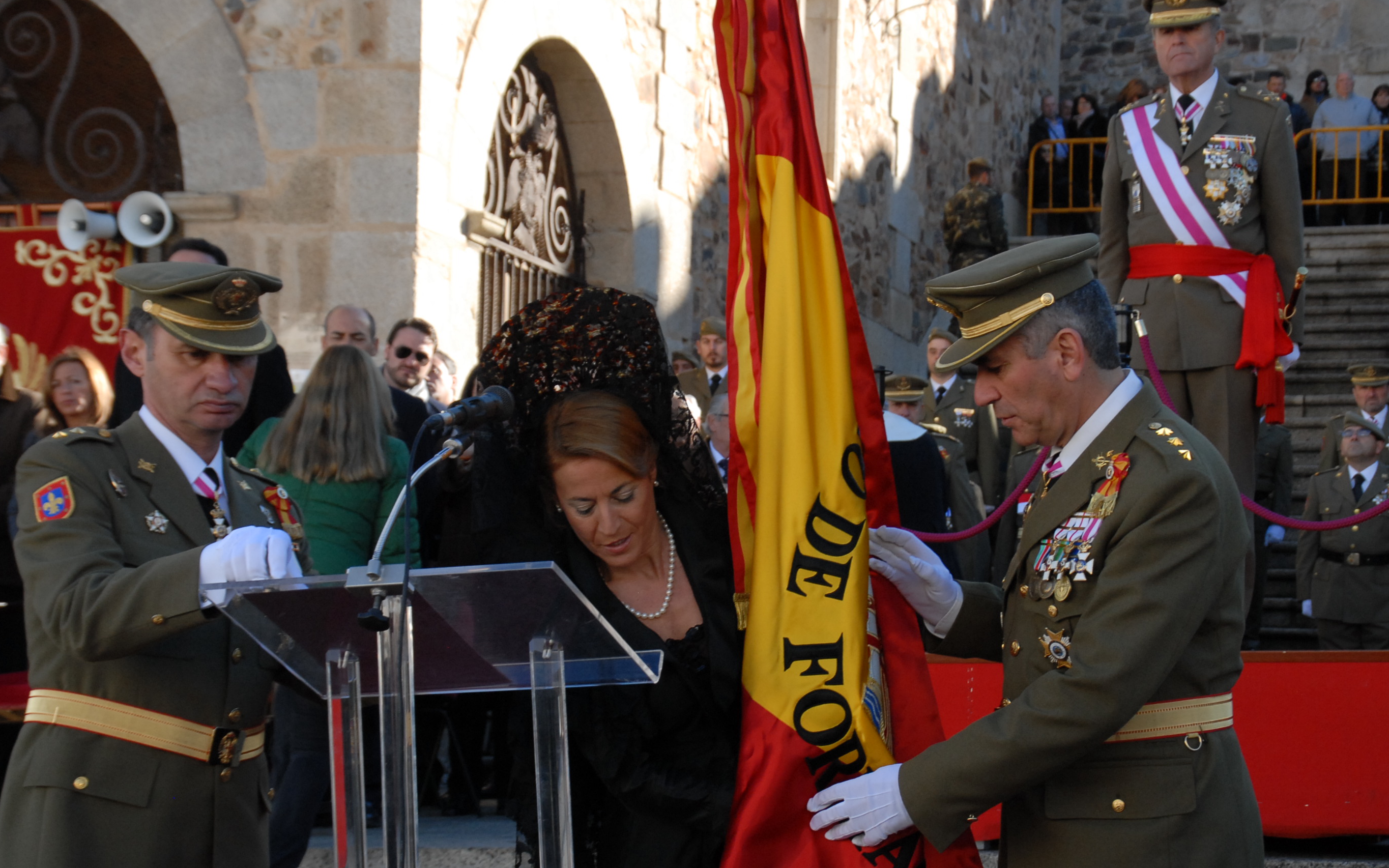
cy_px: 463
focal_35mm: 78
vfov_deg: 16.7
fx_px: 2953
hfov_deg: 26.5
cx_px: 732
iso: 400
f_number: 8
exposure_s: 1/250
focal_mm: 48
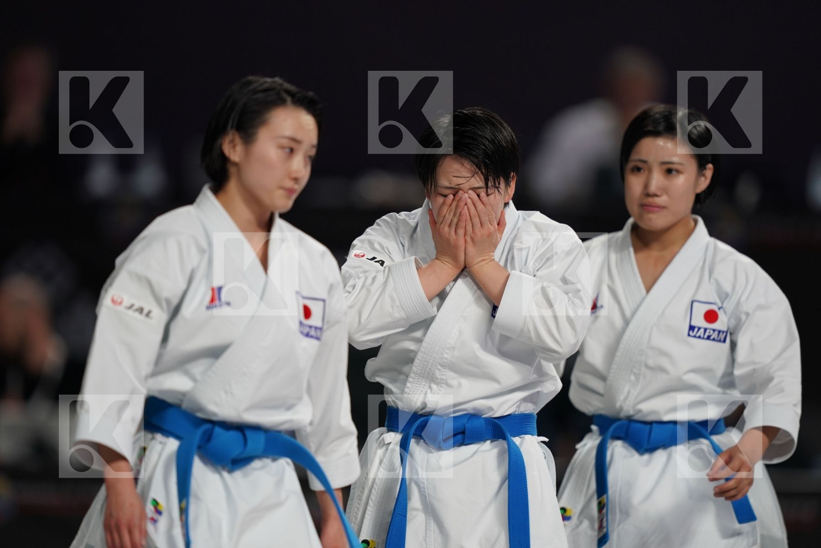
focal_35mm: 400
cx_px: 410
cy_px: 274
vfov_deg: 3.4
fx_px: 9122
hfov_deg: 5.2
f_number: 2.8
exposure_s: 1/400
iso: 640
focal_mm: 400
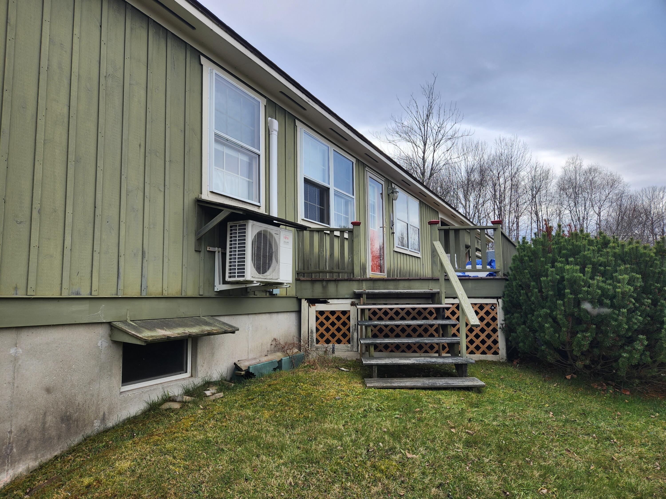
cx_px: 333
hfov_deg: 73.9
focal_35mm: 23
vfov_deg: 58.9
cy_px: 250
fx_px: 443
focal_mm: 5.4
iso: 20
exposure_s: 1/212
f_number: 1.8
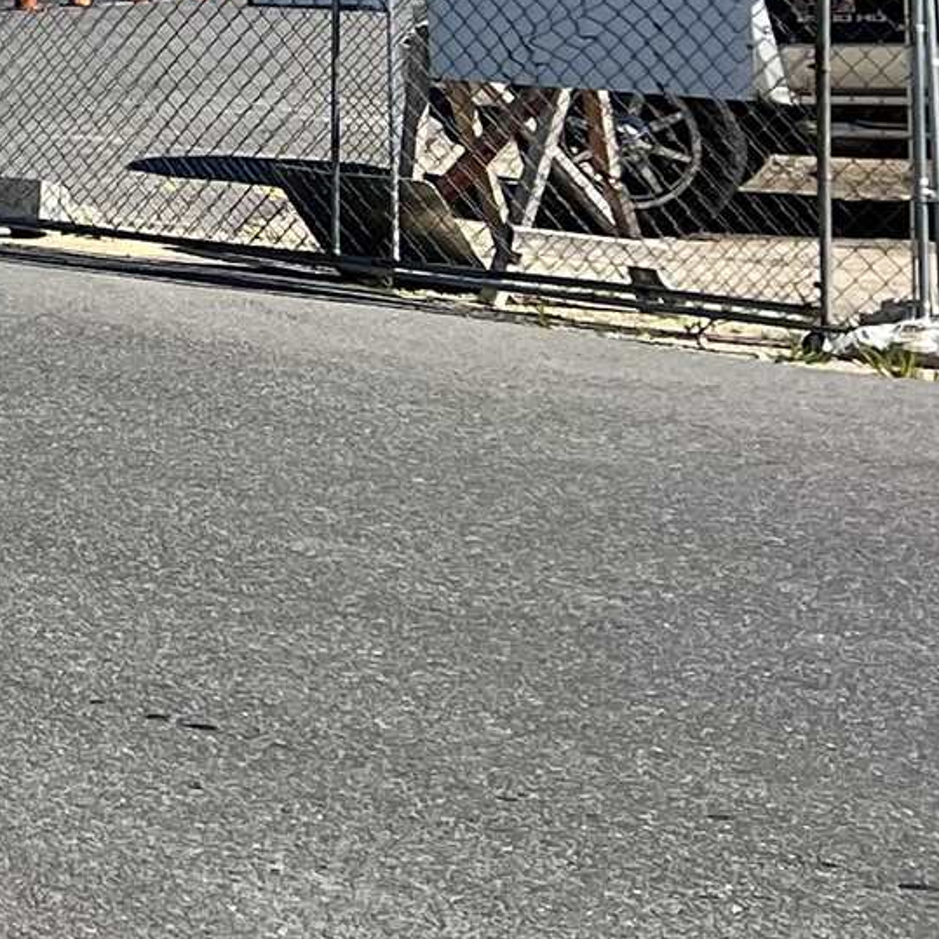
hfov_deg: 10.4
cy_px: -831
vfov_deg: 12.1
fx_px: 4020
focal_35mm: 131
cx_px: -1664
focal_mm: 5.7
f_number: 1.5
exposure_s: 1/5587
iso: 50
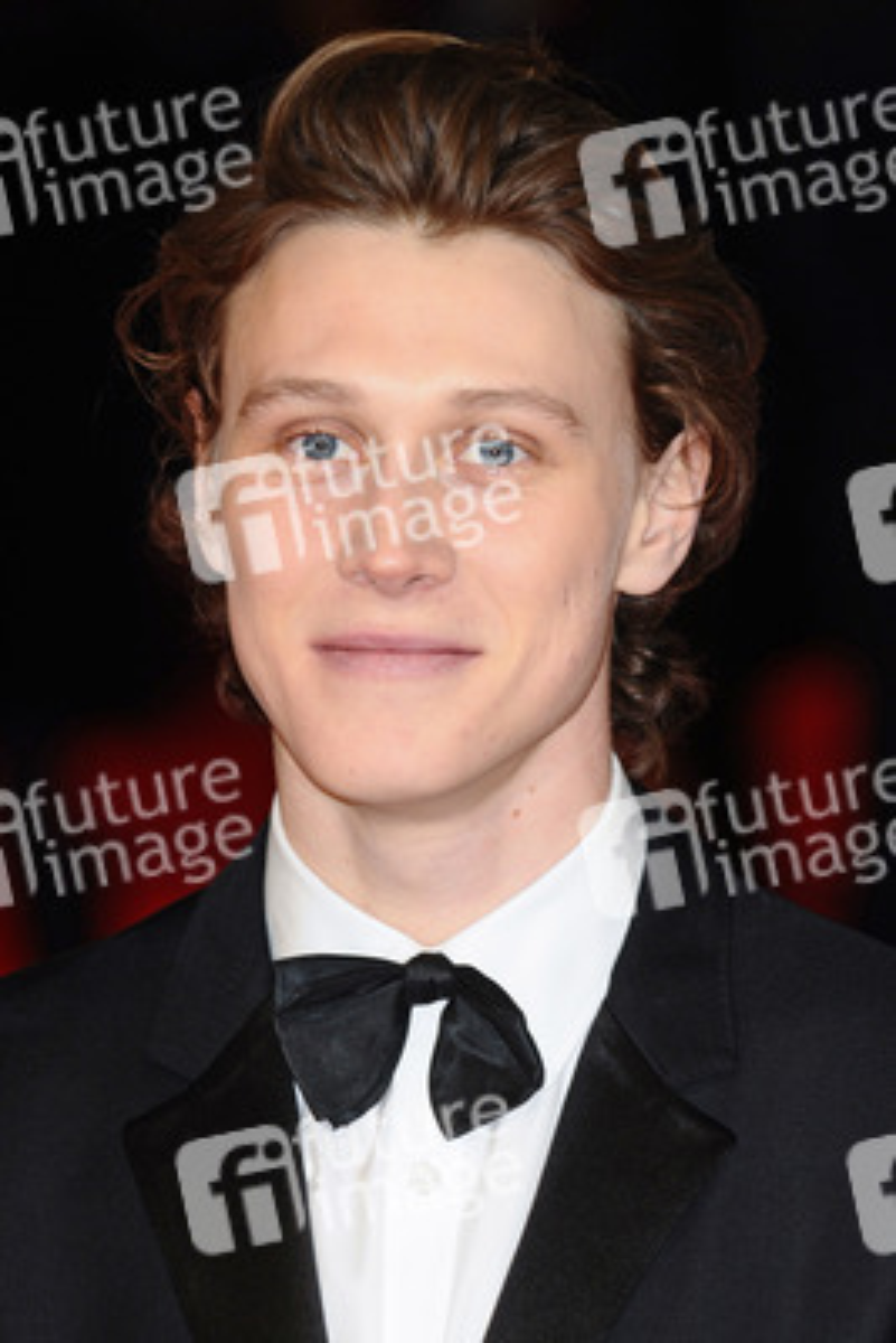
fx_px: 8672
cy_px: 672
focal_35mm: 232
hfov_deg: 5.9
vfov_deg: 8.9
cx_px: 448
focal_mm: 155
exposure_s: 1/250
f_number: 4.5
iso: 320
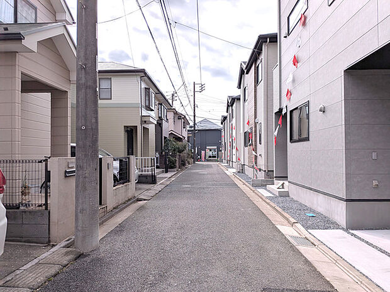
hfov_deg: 71.6
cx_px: 195
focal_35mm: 24
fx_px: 270
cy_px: 146
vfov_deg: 56.8
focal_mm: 4.53
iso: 28
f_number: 1.7
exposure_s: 1/4831
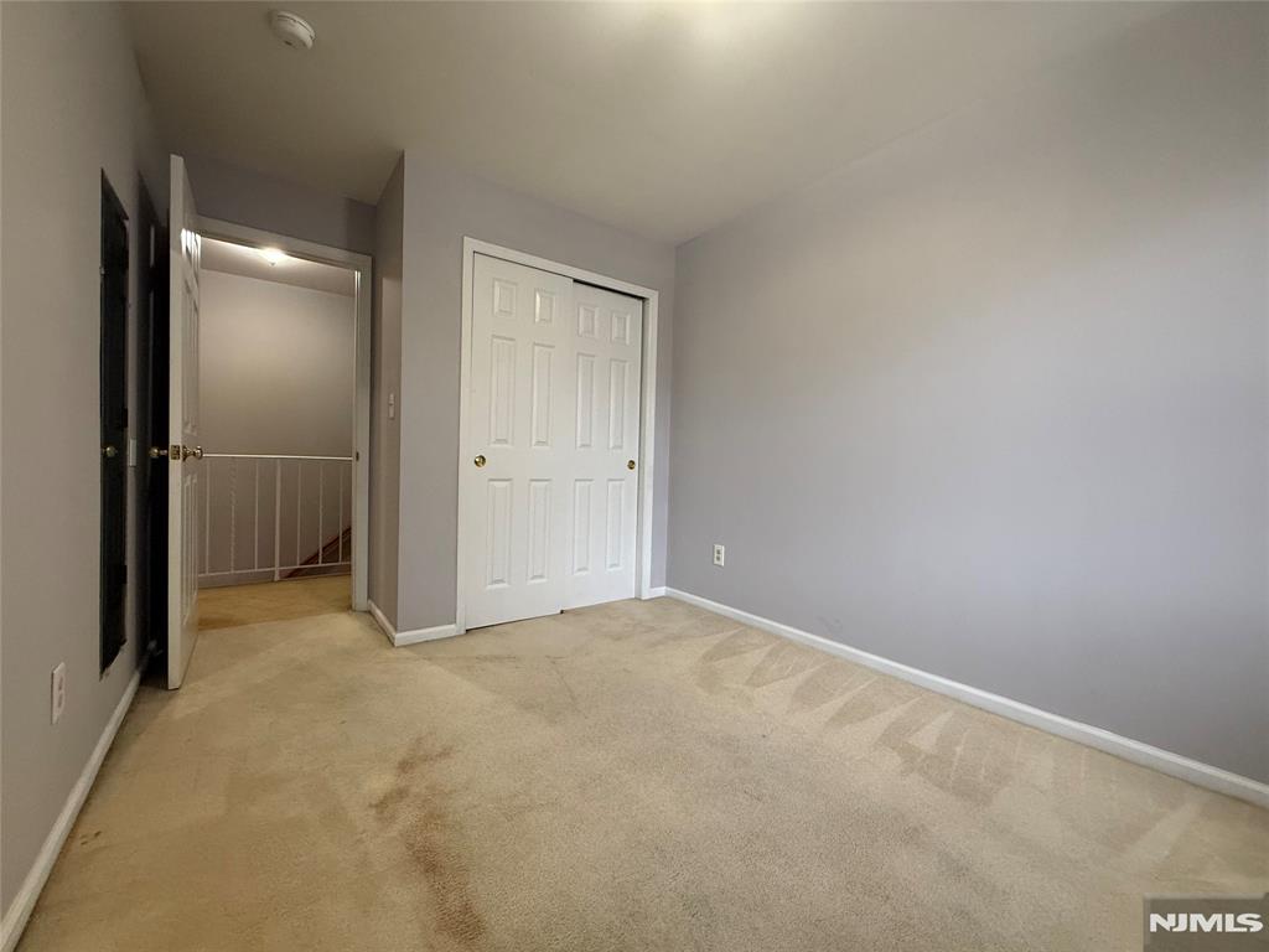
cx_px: 634
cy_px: 476
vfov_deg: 85.7
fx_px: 513
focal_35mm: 14
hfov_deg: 102.1
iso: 320
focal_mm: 2.22
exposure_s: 1/60
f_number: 2.2
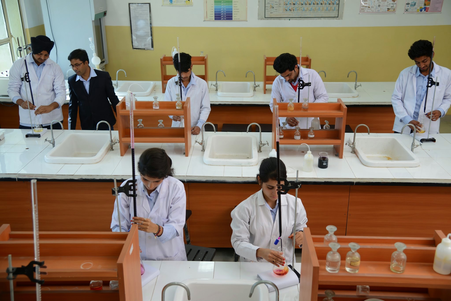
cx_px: 226
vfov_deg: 35.0
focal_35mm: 38
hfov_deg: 50.7
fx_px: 476
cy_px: 150
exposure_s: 1/60
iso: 250
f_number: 4.5
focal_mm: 38
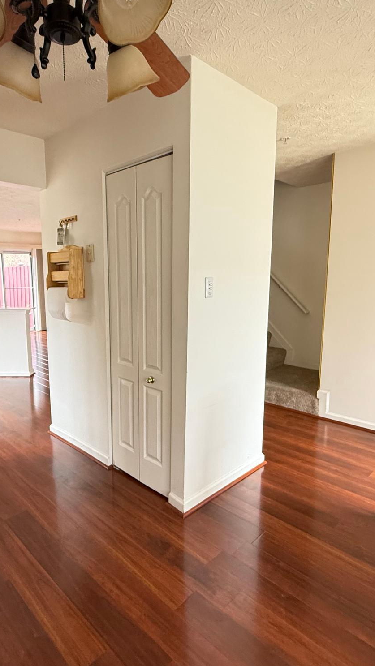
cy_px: 334
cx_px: 153
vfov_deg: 83.8
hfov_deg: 53.3
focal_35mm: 21
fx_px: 371
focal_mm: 2.22
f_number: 2.2
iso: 400
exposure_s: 1/60
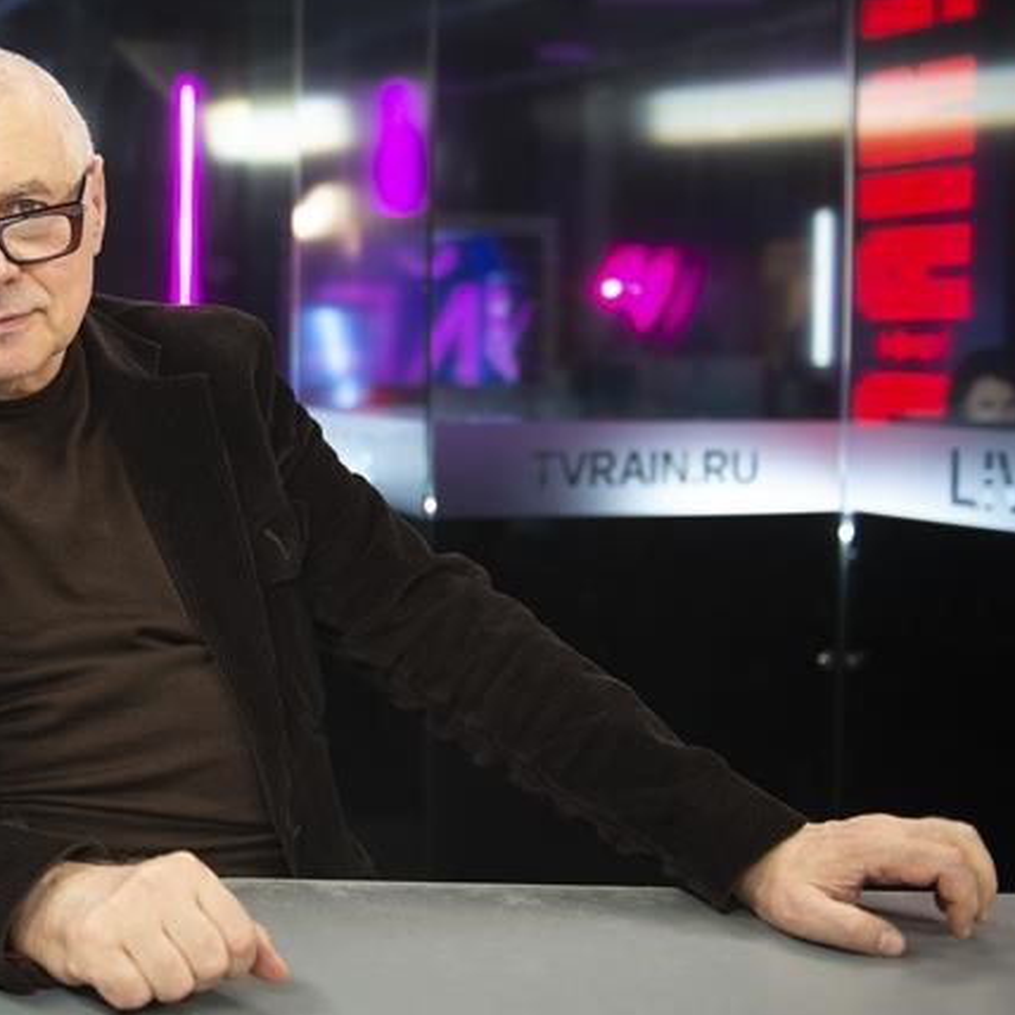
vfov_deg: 41.9
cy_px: 505
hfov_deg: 40.8
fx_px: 1327
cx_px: 268
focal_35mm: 40
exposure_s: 1/160
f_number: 2.8
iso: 1250
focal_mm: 31
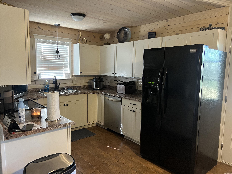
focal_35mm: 26
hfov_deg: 67.3
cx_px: 116
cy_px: 87
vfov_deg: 53.1
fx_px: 174
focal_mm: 5.7
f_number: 1.5
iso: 500
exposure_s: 1/60
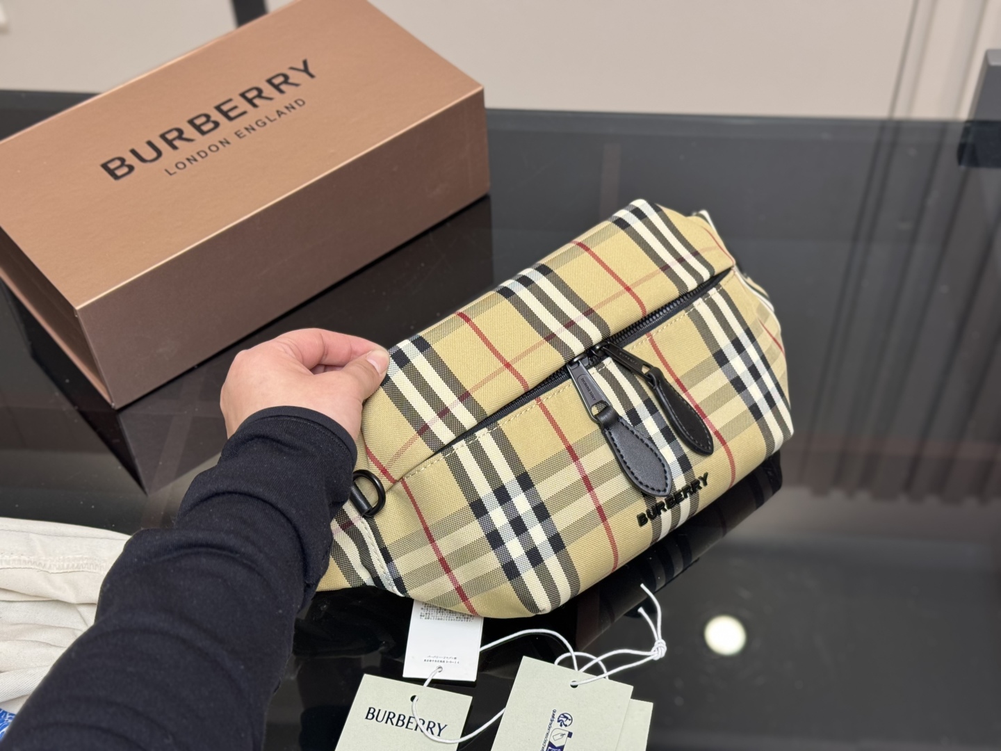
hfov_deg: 39.7
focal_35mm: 48
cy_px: 376
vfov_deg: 30.3
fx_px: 1388
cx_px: 500
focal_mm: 6.76
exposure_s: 1/60
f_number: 1.78
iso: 125
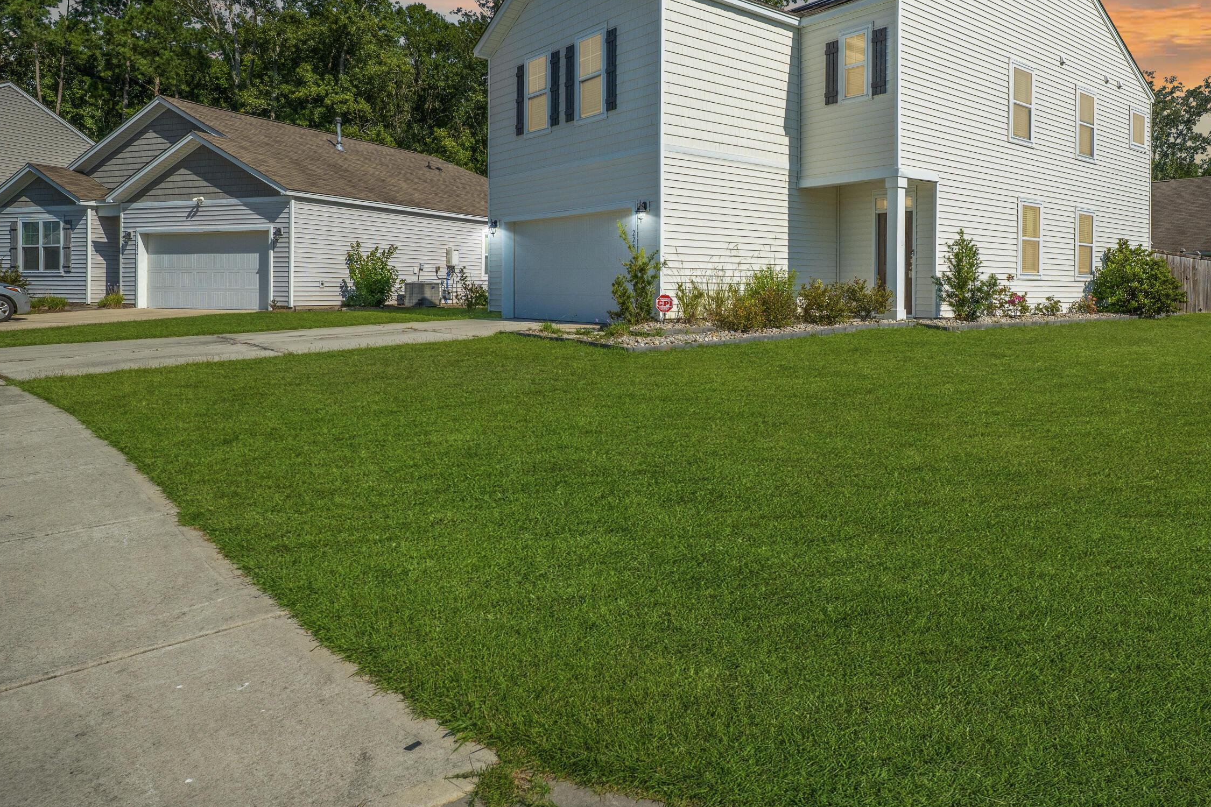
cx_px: 765
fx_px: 807
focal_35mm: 24
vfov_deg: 52.4
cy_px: 292
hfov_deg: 72.4
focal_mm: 18
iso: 640
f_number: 9
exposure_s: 1/2500
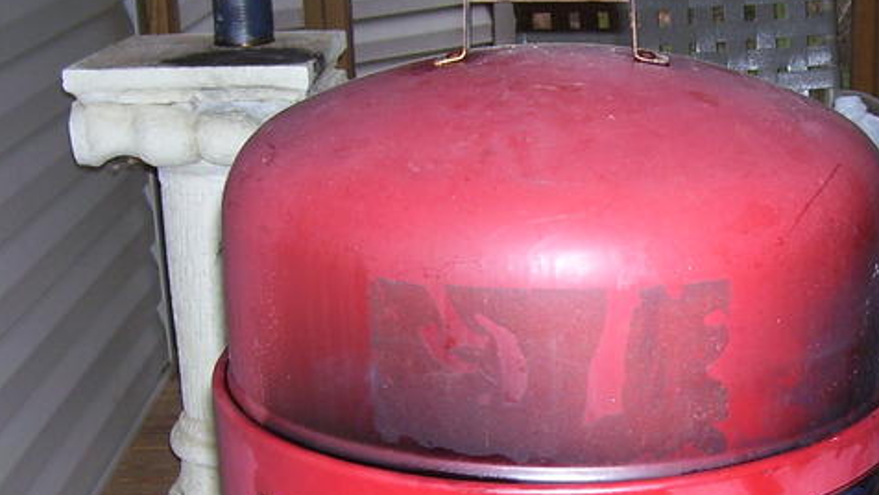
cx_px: 619
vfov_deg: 17.1
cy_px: 391
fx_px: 1632
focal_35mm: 70
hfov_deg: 29.8
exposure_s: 1/60
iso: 80
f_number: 2.7
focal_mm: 5.6
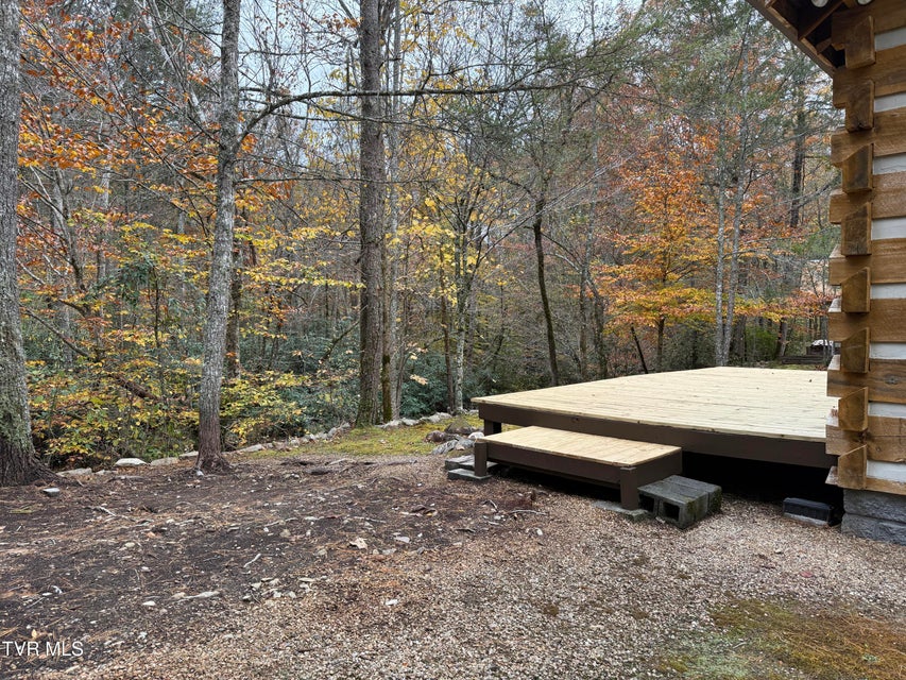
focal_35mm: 24
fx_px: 628
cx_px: 453
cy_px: 340
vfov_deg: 56.8
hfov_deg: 71.6
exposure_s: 1/240
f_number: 1.78
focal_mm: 6.76
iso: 125
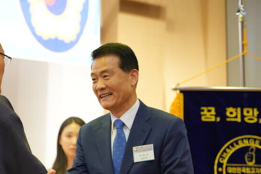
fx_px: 1116
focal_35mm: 154
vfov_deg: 8.9
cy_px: 127
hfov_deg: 13.3
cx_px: 66
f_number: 3.2
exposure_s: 1/160
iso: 1600
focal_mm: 88
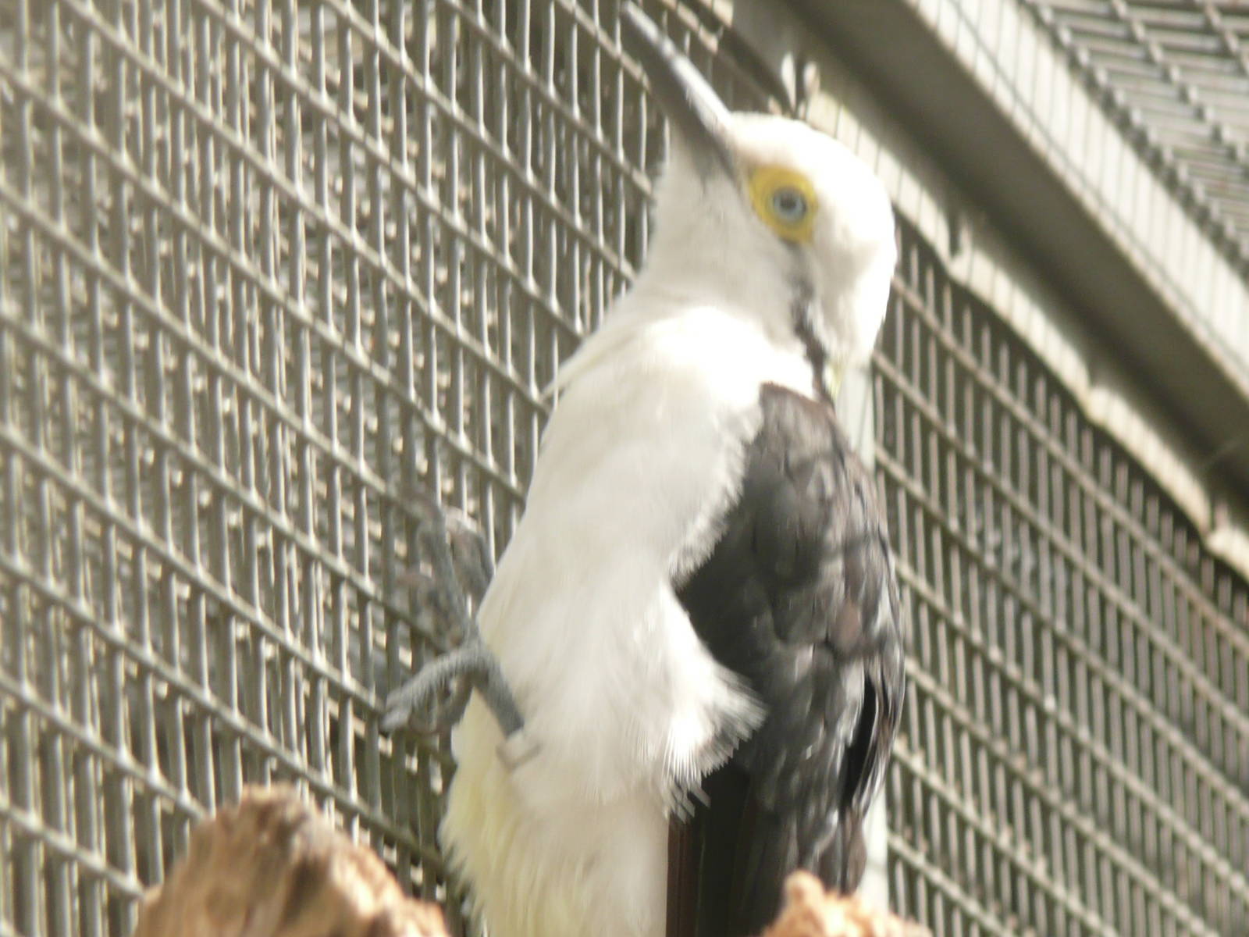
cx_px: 624
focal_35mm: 420
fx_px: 15154
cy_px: 468
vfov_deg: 3.5
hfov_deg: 4.7
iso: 100
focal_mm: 46
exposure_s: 1/125
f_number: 4.9
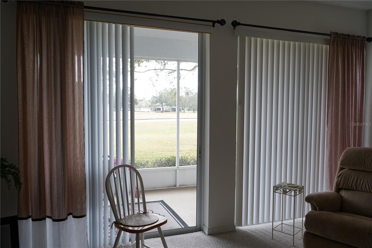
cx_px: 186
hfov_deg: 65.5
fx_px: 289
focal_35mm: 28
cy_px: 124
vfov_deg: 46.4
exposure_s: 1/60
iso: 160
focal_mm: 28
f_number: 4.5
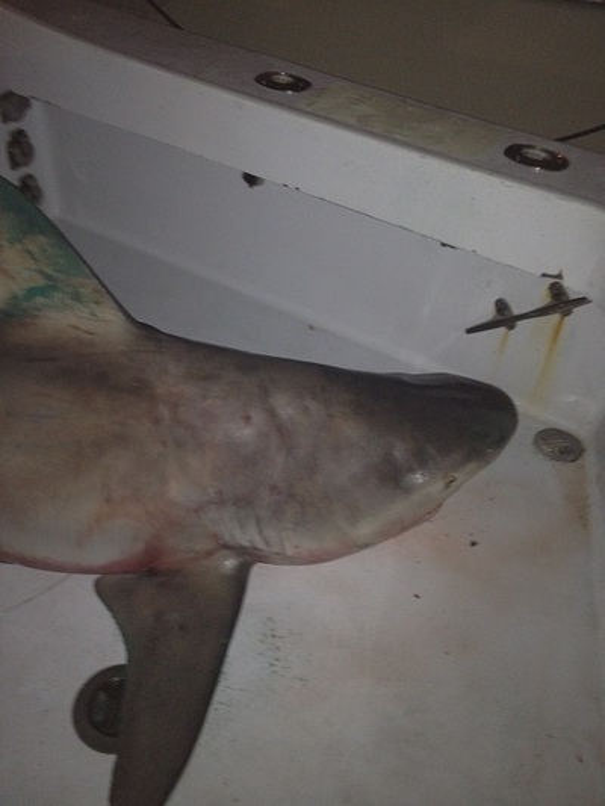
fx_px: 815
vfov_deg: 52.6
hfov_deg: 40.7
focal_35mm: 35
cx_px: 302
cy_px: 403
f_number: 2.4
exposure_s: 1/16
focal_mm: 4.28
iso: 250
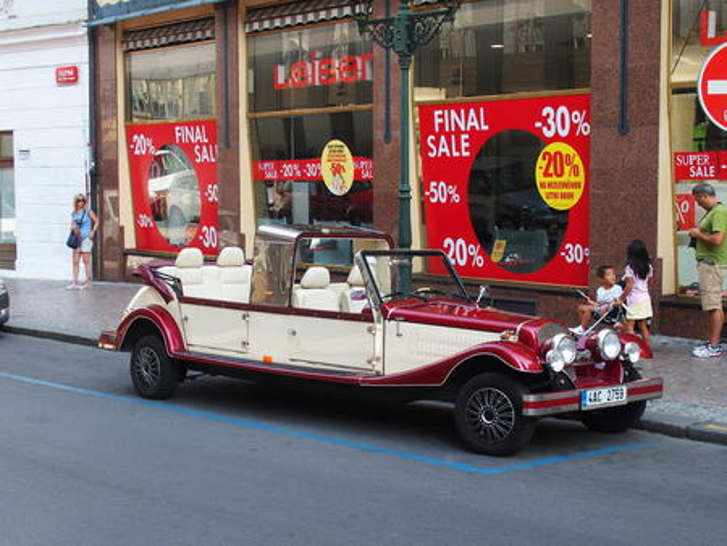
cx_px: 364
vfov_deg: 25.7
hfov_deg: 33.8
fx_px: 1198
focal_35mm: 57
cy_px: 273
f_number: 3.5
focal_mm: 12
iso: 100
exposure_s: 1/125
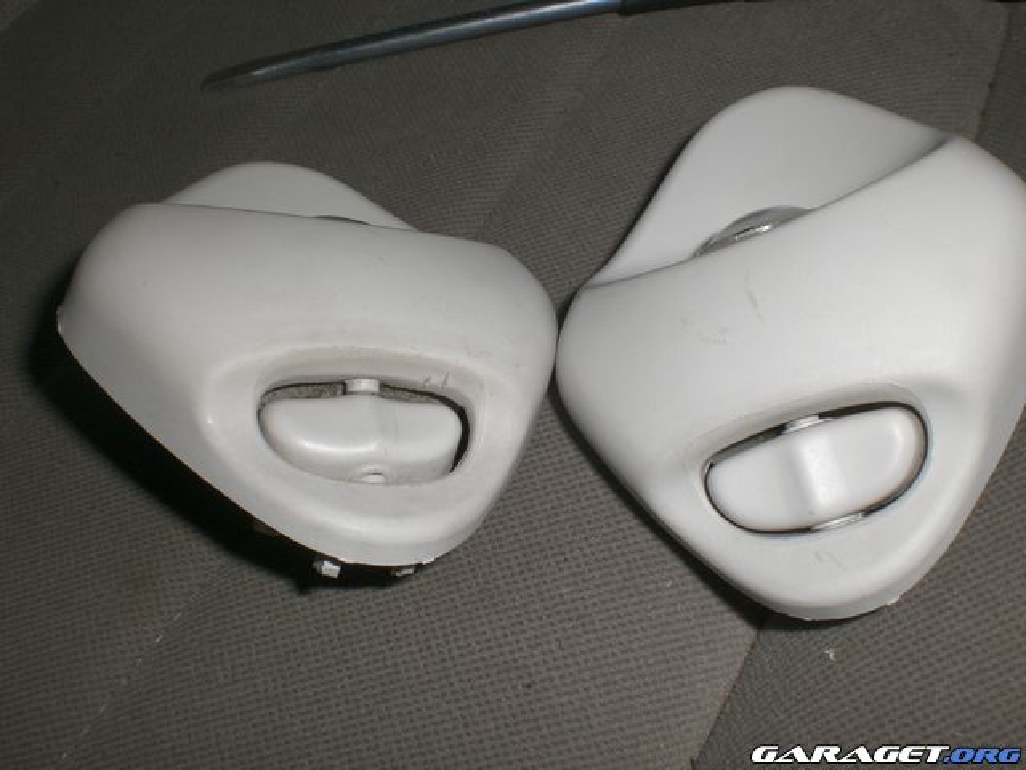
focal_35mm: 38
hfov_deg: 49.0
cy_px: 385
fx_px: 1126
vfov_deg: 37.7
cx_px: 513
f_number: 4.4
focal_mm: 6.3
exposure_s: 1/60
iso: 50
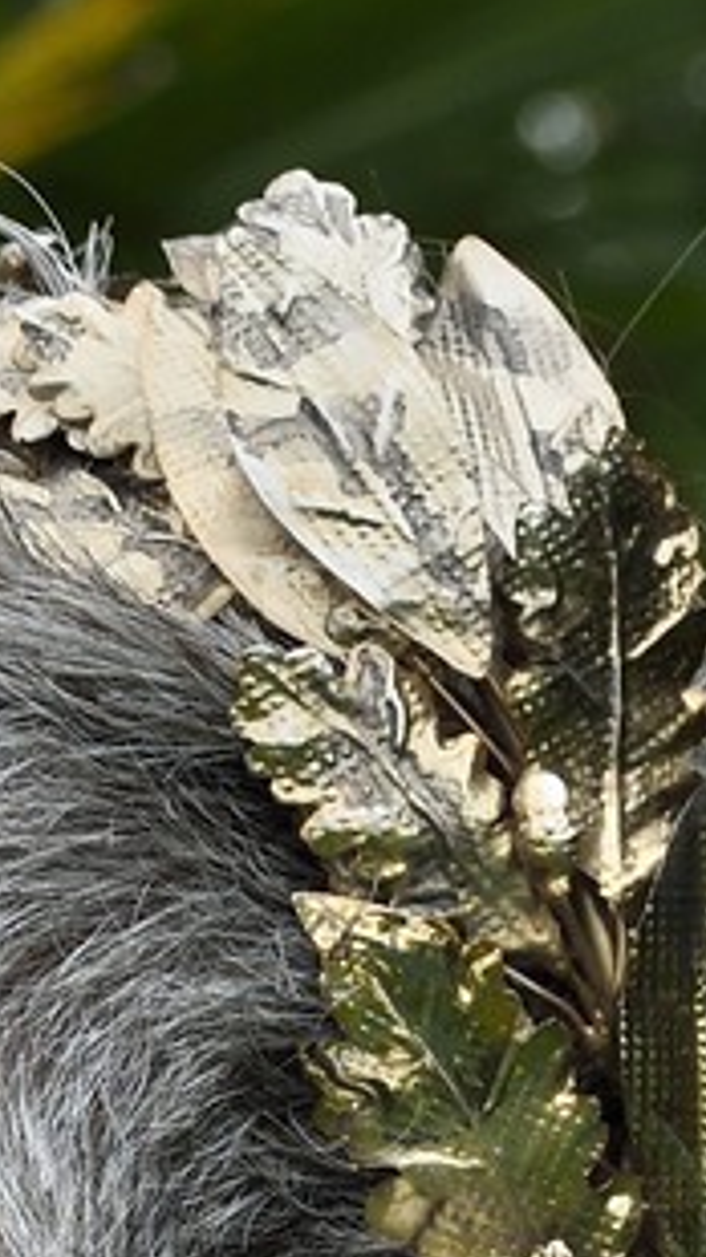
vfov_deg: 5.7
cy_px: 1614
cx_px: -2118
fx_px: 12601
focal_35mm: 378
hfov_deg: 3.1
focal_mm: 70
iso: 800
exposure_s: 1/320
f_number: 10
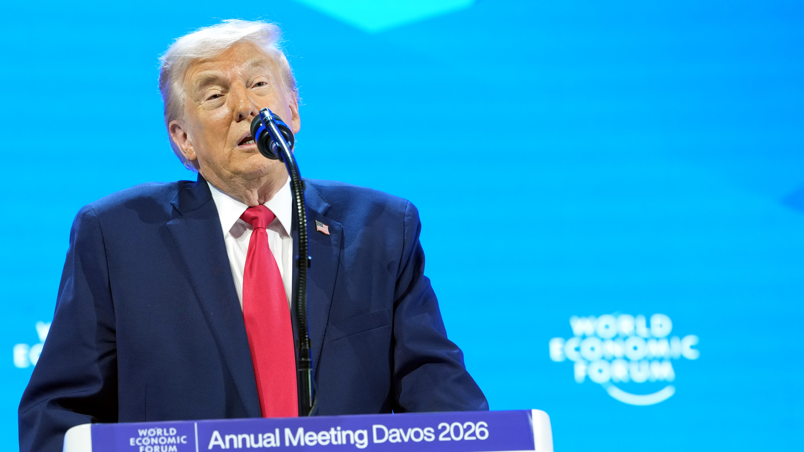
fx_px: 3987
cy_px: 319
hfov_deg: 11.5
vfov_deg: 6.5
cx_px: 306
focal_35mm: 187
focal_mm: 121
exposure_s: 1/160
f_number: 2.8
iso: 800
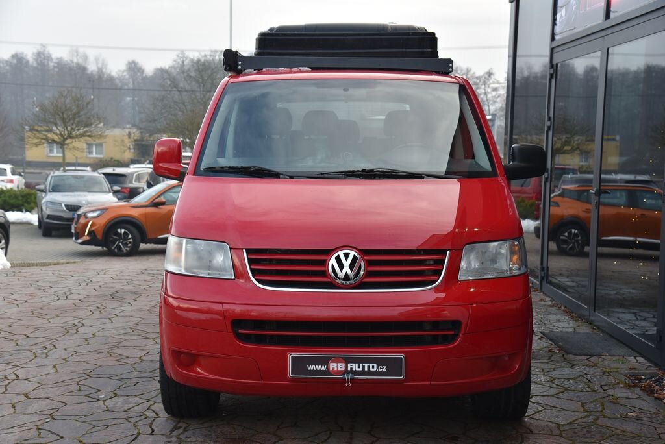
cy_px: 222
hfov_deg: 39.6
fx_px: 924
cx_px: 332
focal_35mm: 50
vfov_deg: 27.0
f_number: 5.6
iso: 500
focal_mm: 50
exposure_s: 1/125
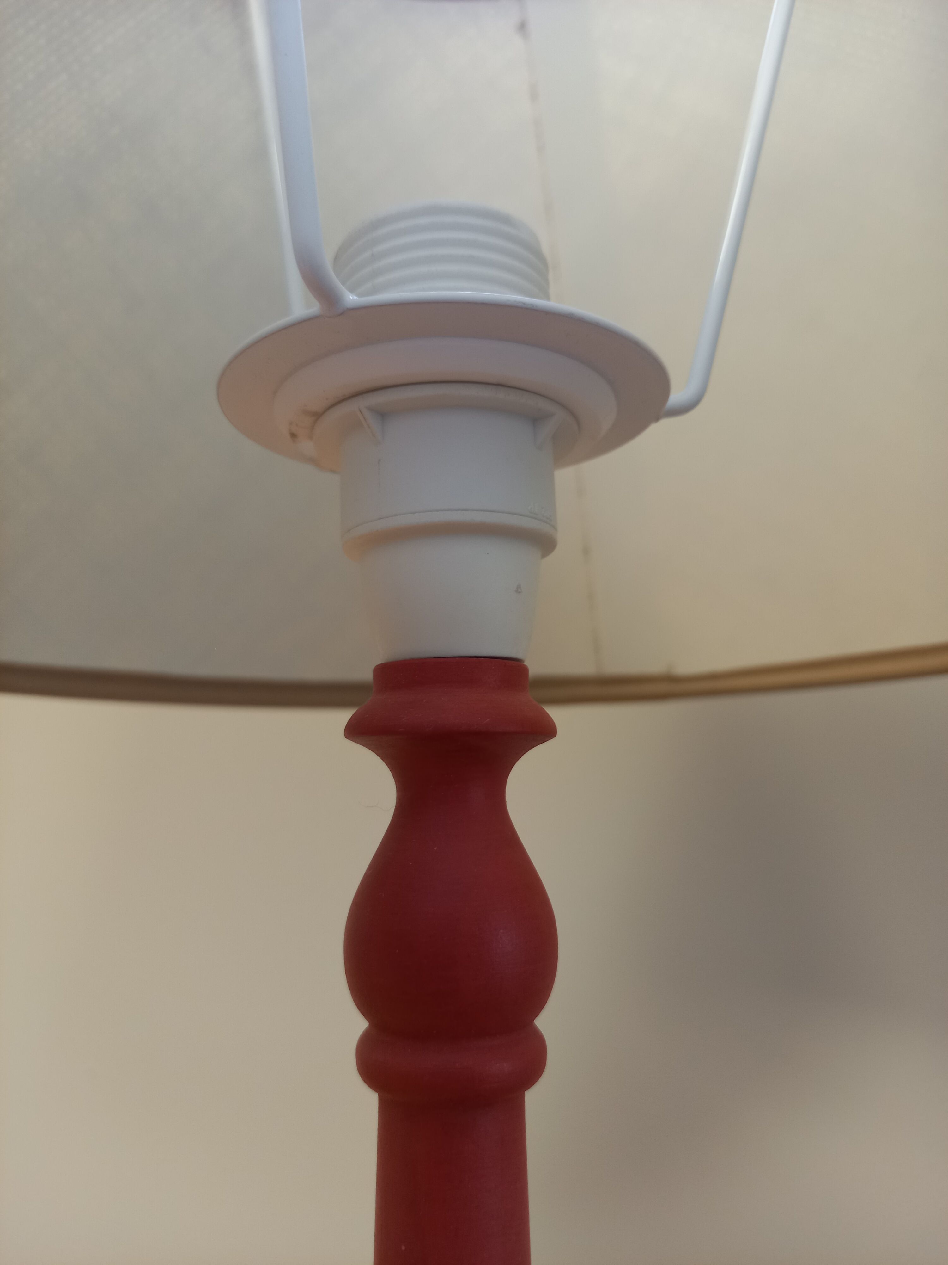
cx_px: 474
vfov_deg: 69.4
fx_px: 913
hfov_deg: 54.9
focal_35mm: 25
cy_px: 632
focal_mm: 4.65
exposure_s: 1/50
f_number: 1.8
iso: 250
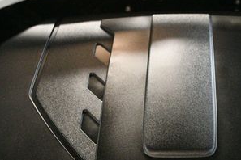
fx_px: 562
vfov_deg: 15.9
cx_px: 180
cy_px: 163
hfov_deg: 23.9
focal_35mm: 84
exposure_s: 1/60
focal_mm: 26
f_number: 3.8
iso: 9000
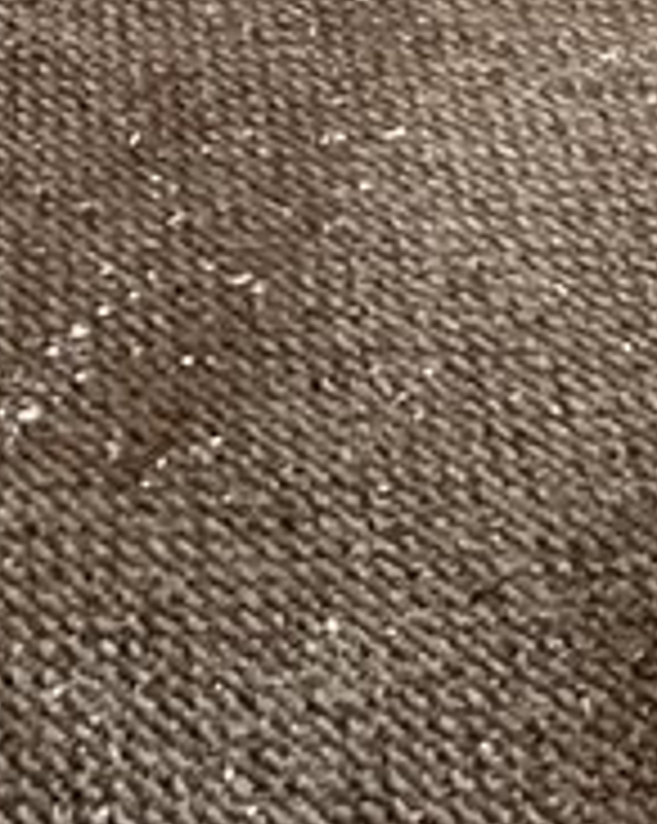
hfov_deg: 12.8
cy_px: -1574
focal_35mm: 113
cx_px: 1033
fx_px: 2751
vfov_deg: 11.3
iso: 320
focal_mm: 2.22
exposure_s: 1/76
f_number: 2.2
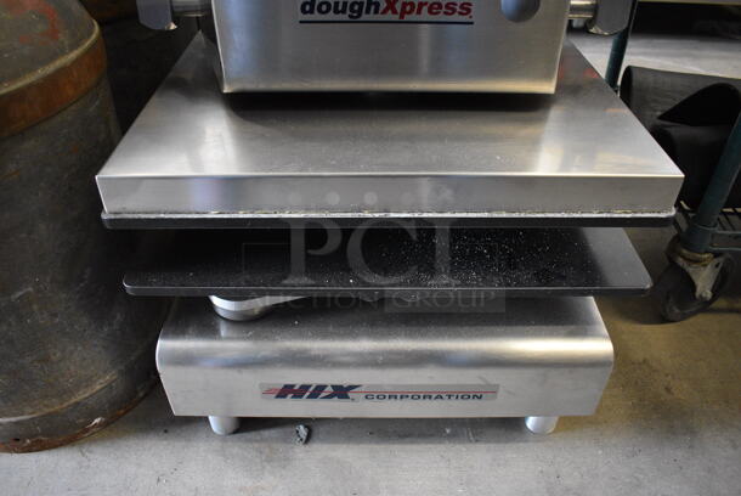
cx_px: 370
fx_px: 556
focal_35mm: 27
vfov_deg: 48.0
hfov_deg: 67.3
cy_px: 248
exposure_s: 1/125
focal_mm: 18
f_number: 3.5
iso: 3200
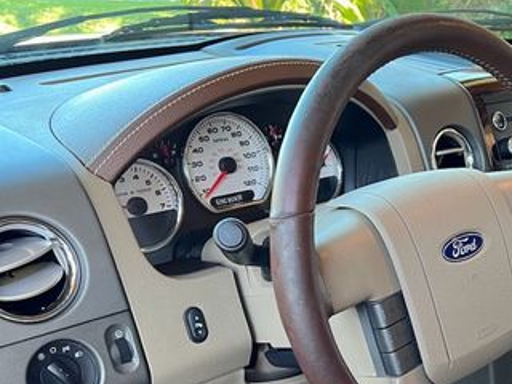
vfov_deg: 27.3
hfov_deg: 35.2
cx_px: 435
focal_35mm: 52
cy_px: 326
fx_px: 769
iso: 125
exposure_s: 1/93
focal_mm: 5.7
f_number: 1.5
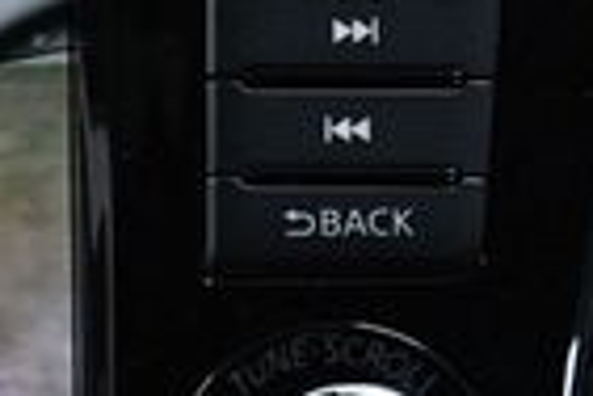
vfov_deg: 5.9
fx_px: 3821
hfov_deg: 8.4
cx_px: -576
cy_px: 489
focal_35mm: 232
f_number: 6.3
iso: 2500
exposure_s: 1/160
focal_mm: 34
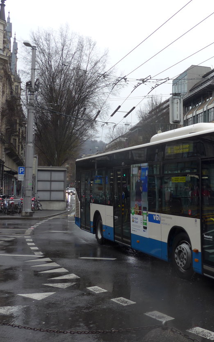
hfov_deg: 26.7
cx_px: 239
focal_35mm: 44
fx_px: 410
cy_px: 167
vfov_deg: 45.3
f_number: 2.8
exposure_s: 1/250
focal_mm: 6
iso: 100
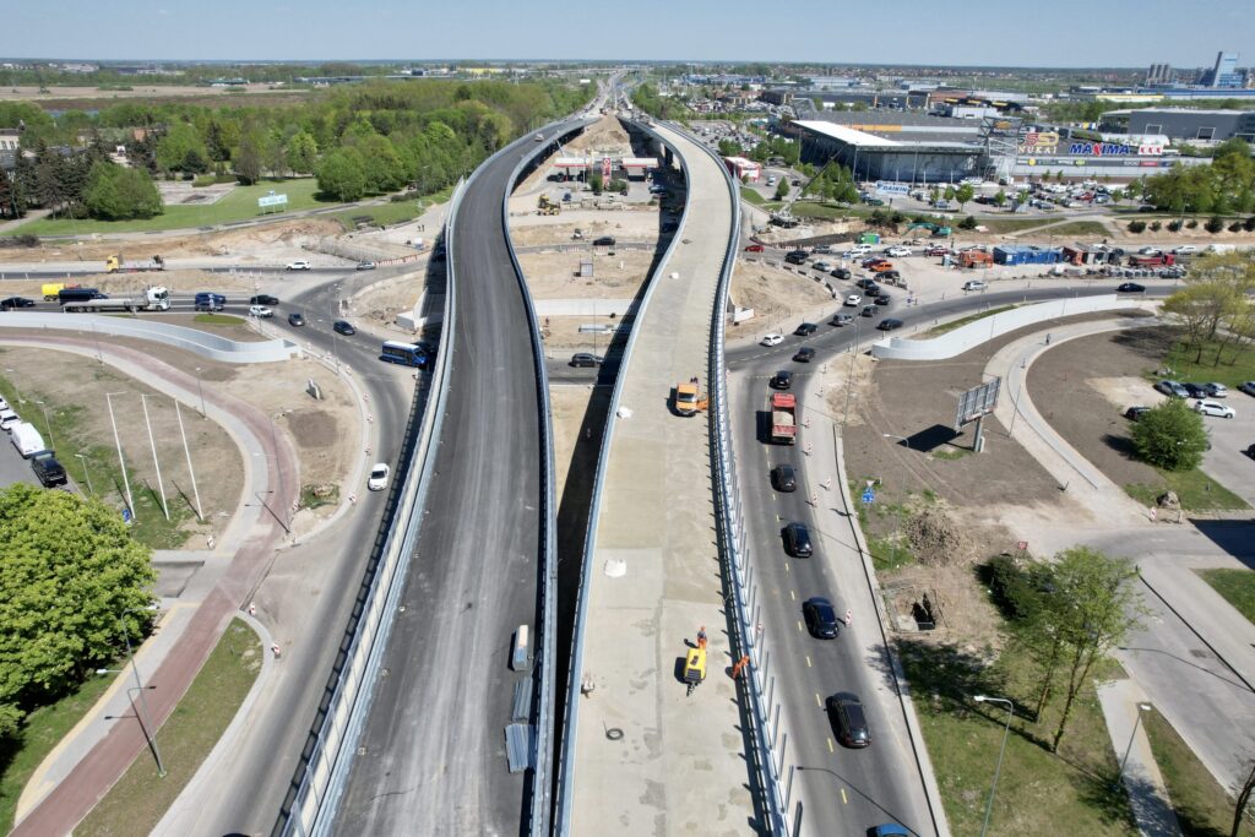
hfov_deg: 78.6
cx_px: 628
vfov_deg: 57.2
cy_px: 418
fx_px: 767
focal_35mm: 22
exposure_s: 1/2000
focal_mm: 8.38
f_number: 2.8
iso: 100
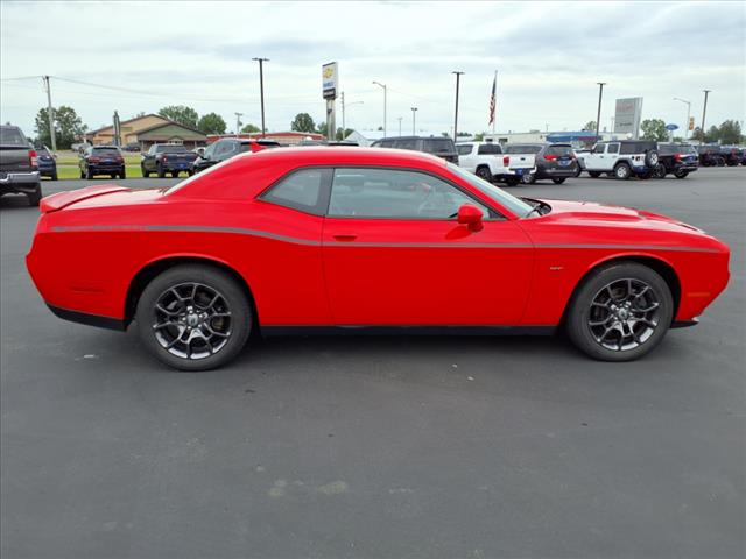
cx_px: 373
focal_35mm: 27
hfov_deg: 65.3
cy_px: 280
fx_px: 582
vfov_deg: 51.4
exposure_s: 1/714
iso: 40
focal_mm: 3.58
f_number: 1.9
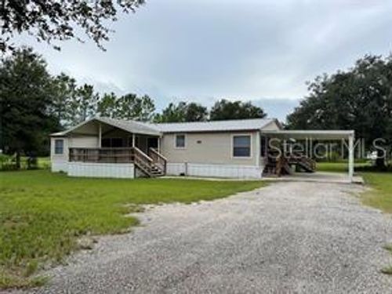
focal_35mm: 26
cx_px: 196
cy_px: 147
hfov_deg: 67.3
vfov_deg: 53.1
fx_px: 294
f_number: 1.6
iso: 32
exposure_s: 1/3788
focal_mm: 5.1
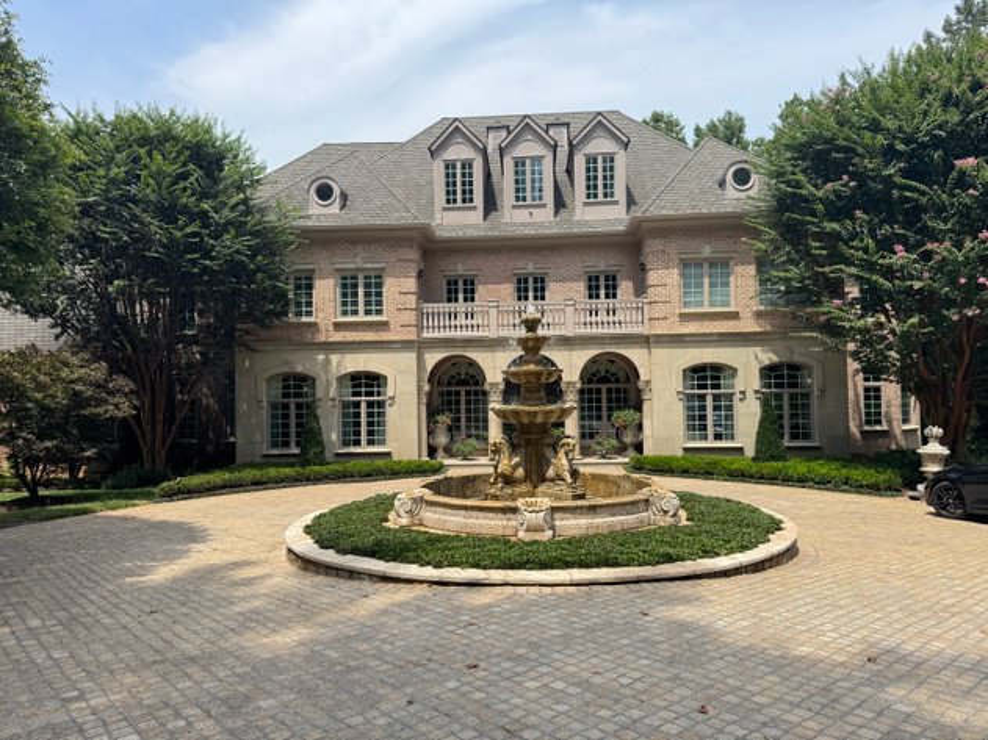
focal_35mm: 24
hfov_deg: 71.6
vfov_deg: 56.8
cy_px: 370
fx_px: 685
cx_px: 494
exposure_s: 1/3413
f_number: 1.78
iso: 80
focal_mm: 6.76
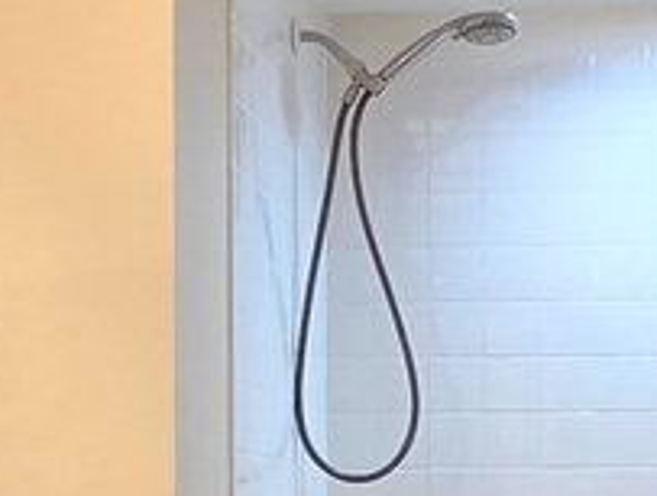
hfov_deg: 21.0
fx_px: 1749
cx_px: 547
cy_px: 522
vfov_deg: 15.7
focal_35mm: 92
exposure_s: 1/120
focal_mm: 2.2
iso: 64
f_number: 2.2
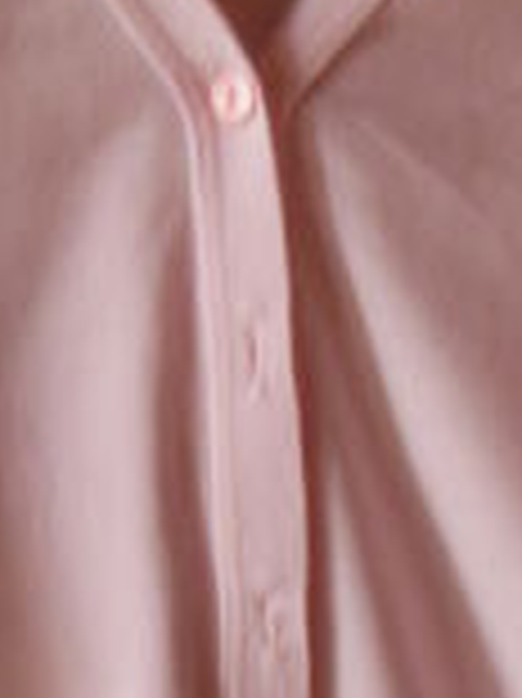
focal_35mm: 159
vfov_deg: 12.3
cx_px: 176
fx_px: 3201
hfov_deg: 9.3
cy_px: 644
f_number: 3.5
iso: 100
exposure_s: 1/4.2
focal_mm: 6.3
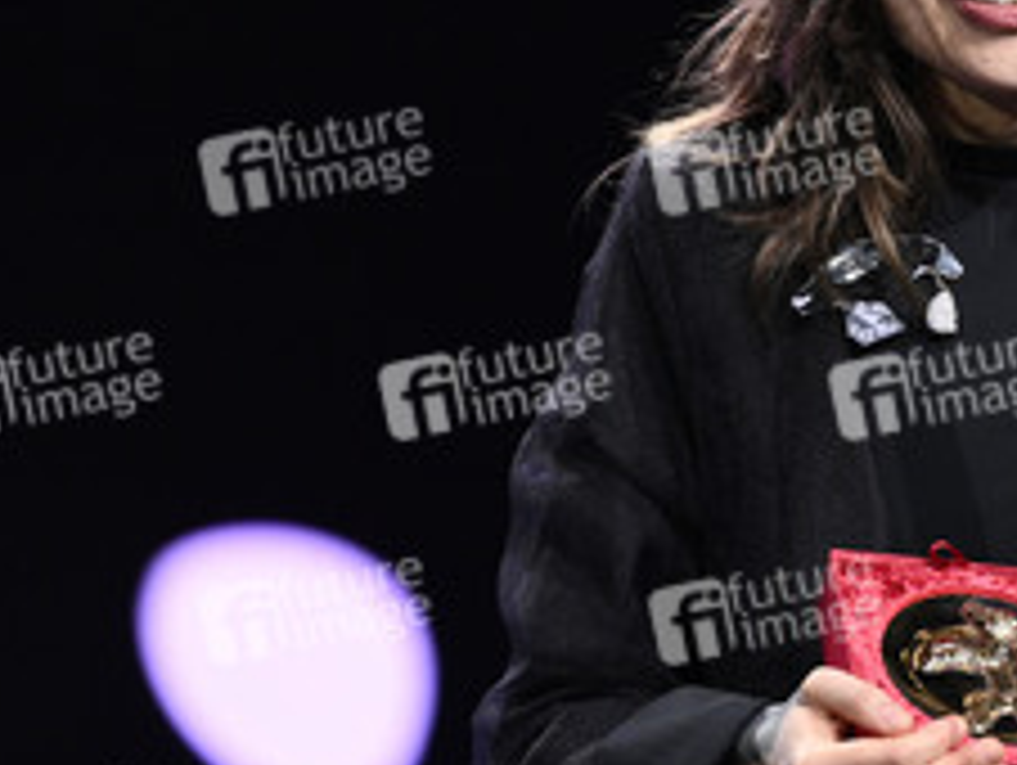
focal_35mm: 383
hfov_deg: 5.2
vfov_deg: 3.9
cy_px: 274
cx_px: 826
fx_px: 11264
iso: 4000
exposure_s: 1/250
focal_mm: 200
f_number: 4
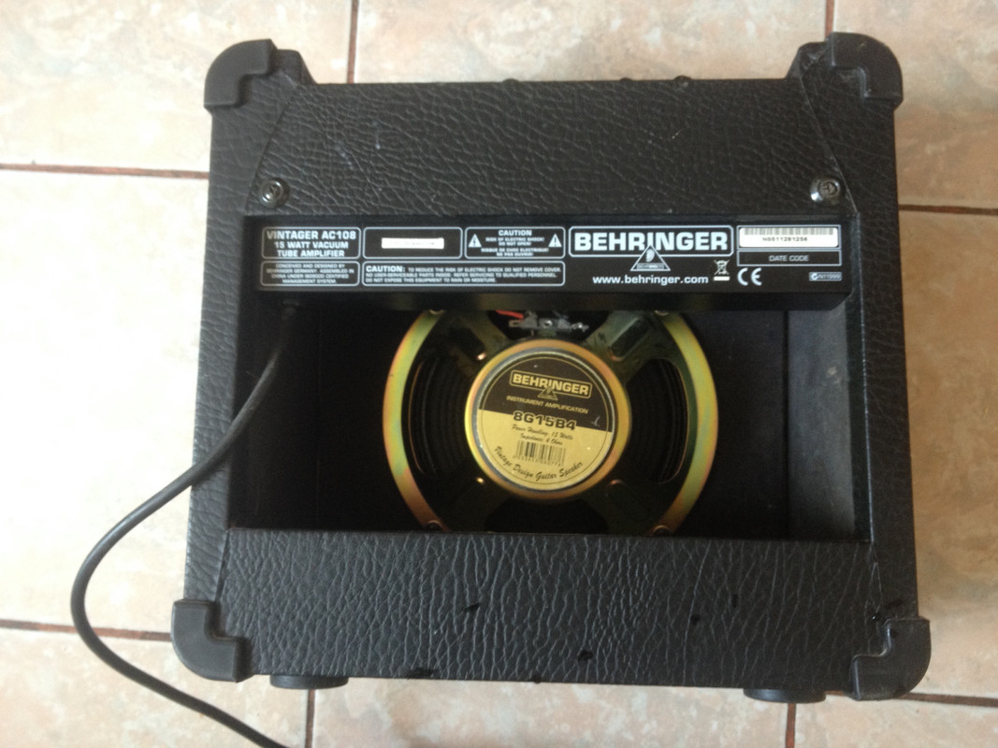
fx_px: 1009
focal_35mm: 35
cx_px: 499
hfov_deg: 52.6
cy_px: 374
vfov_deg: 40.7
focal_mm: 4.28
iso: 125
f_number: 2.4
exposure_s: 1/20
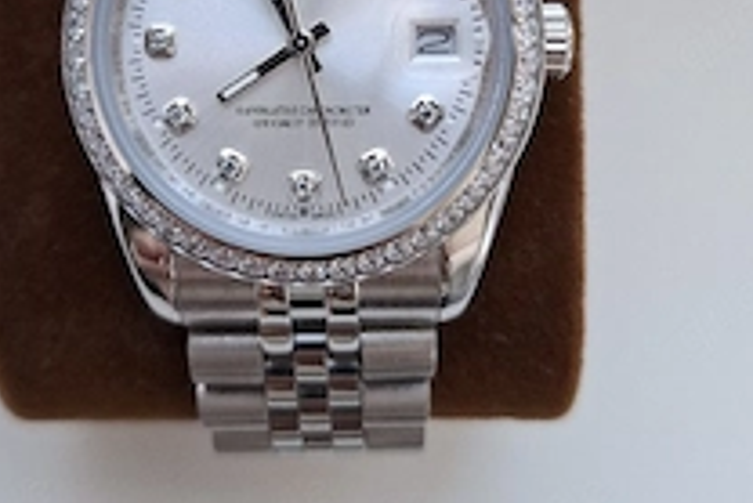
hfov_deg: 42.5
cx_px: 304
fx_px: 963
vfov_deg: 27.9
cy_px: 29
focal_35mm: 46
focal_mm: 5.54
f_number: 1.8
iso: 125
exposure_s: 1/100
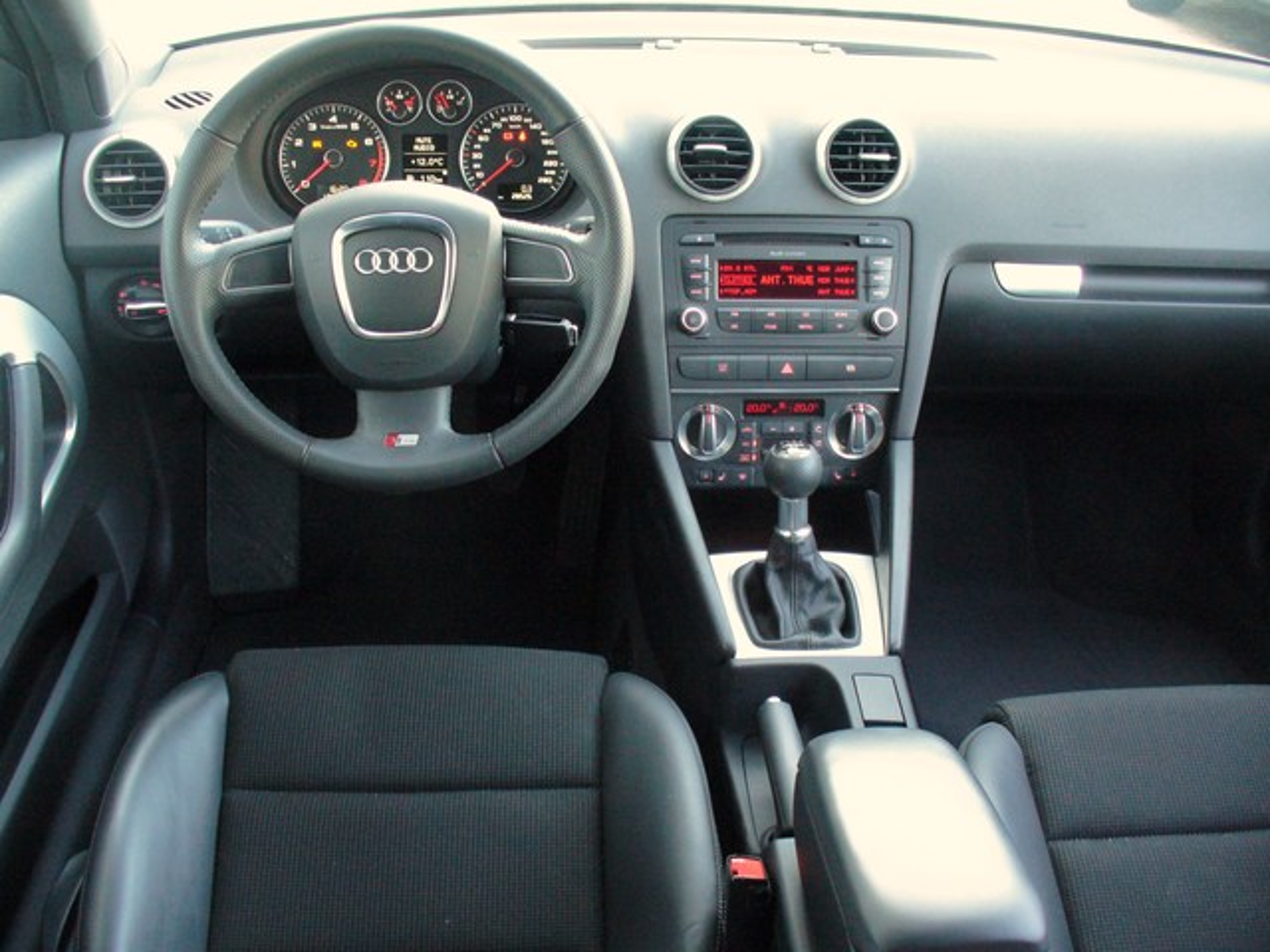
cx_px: 635
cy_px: 476
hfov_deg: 50.1
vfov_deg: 38.7
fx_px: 1357
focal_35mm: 37
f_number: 2.8
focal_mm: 6.1
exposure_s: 1/13
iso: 200
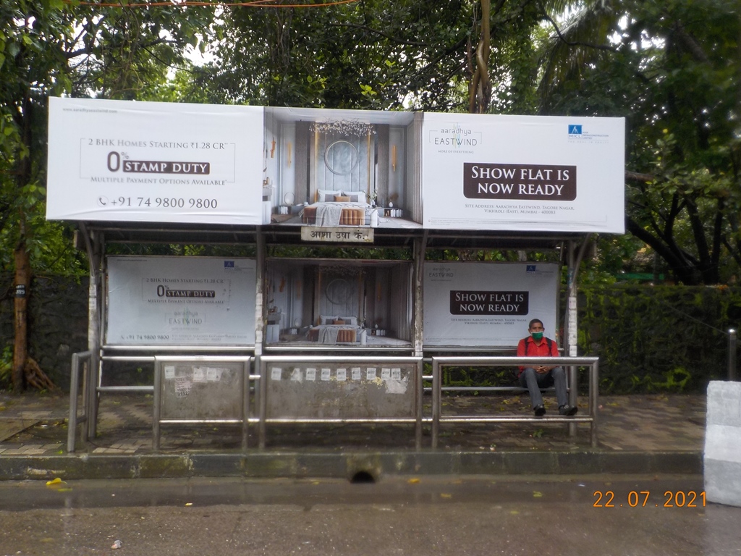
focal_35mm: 30
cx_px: 370
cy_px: 278
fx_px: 642
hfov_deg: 60.0
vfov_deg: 46.8
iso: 125
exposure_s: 1/60
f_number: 3.3
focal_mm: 4.1
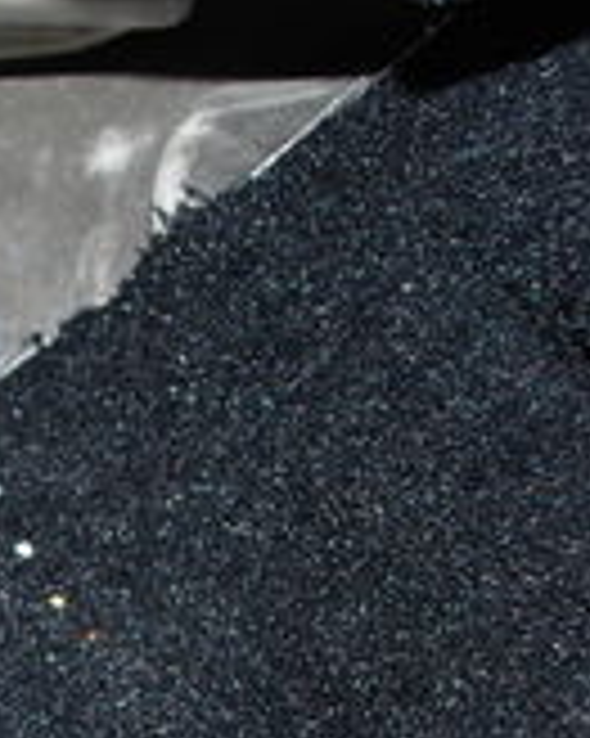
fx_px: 2163
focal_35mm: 99
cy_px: 922
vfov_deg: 18.2
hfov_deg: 14.1
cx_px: -410
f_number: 3.5
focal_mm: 18
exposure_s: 1/60
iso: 200
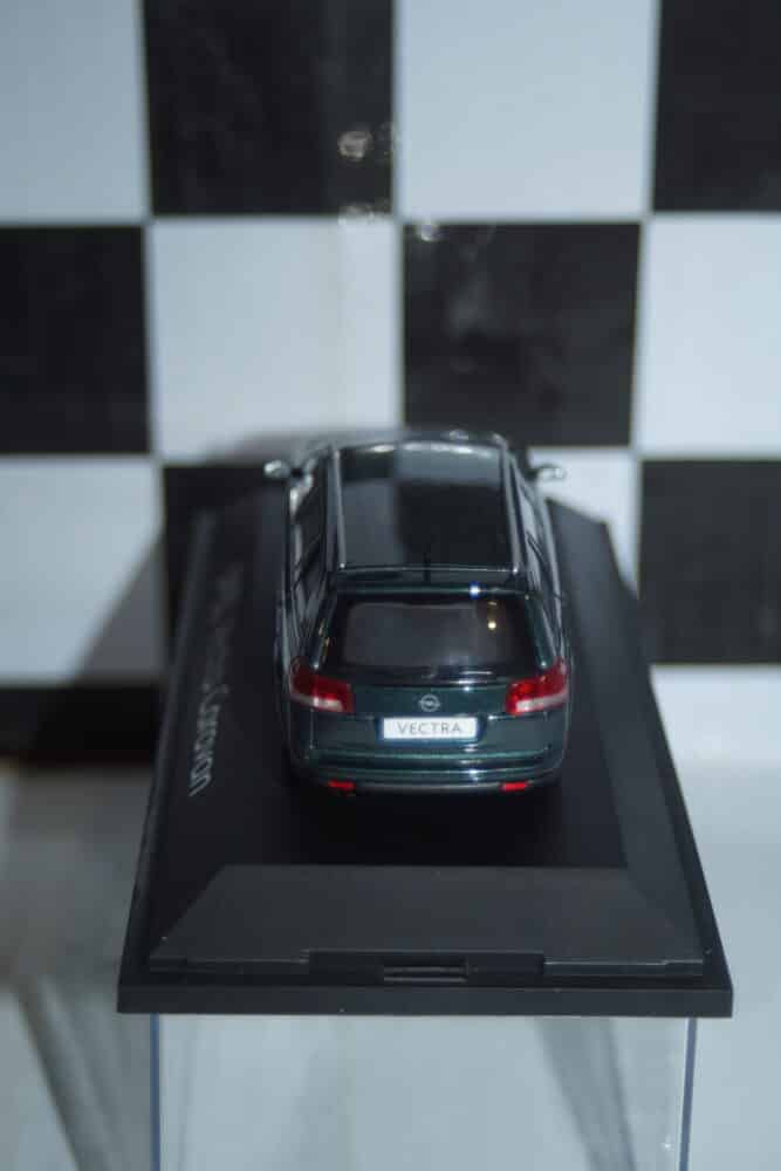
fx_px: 2196
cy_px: 586
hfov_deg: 20.2
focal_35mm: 68
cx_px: 390
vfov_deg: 29.9
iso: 125
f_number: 4.5
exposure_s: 1/80
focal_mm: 45
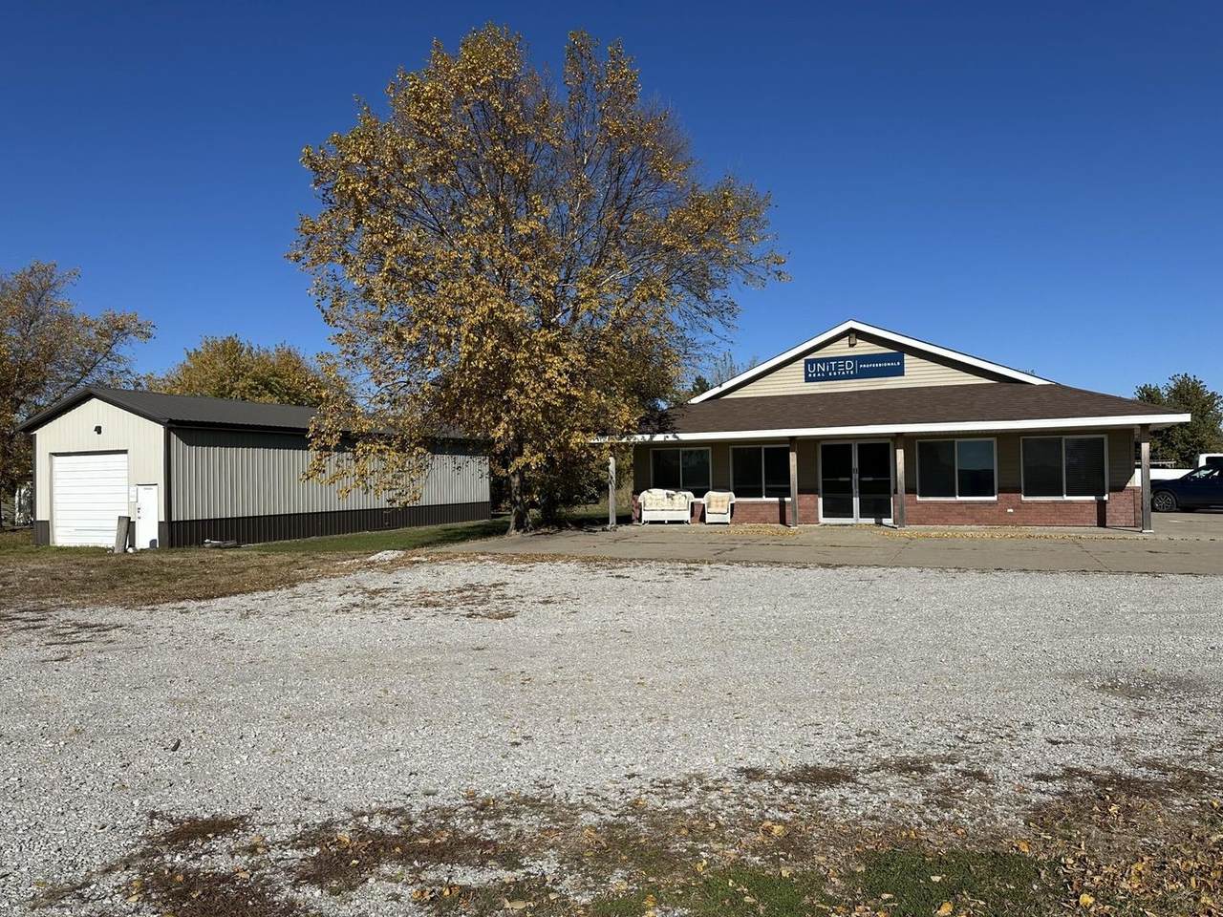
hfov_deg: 71.6
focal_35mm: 24
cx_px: 612
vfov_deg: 56.8
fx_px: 848
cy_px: 458
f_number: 1.78
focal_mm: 6.86
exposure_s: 1/8929
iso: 80
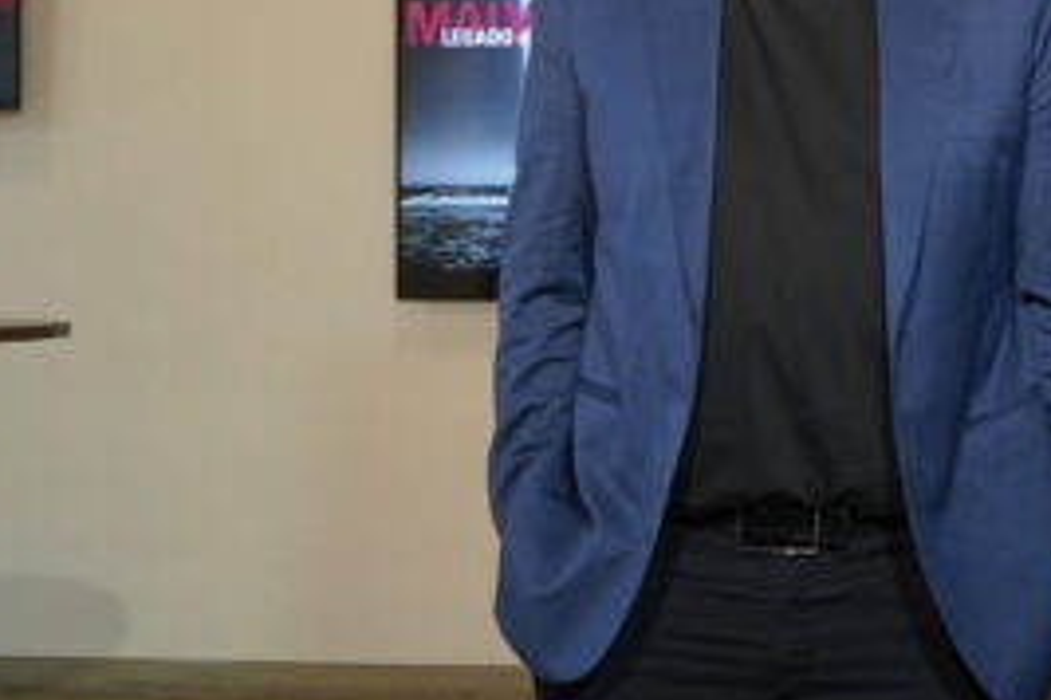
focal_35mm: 72
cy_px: 214
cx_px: 1020
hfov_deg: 26.7
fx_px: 2102
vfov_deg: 18.9
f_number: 4
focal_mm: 24
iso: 1600
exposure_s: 1/160
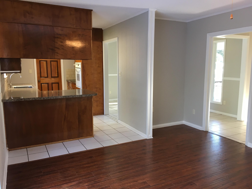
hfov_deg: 61.7
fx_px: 211
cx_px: 126
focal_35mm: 29
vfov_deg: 48.2
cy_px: 94
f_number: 2.2
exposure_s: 1/30
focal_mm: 4.15
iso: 64
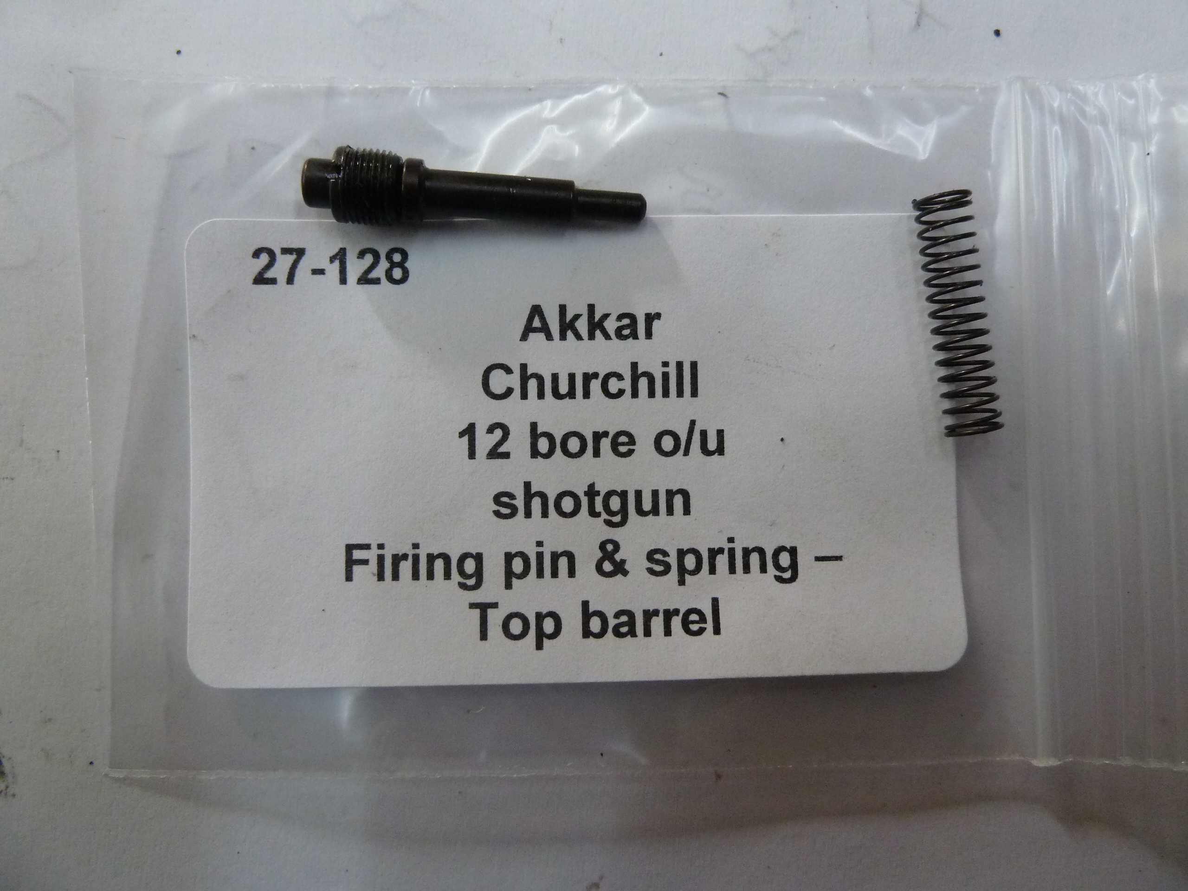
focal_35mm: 25
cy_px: 446
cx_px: 594
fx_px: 858
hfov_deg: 69.4
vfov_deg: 54.9
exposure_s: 1/60
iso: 400
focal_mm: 4.1
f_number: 3.3
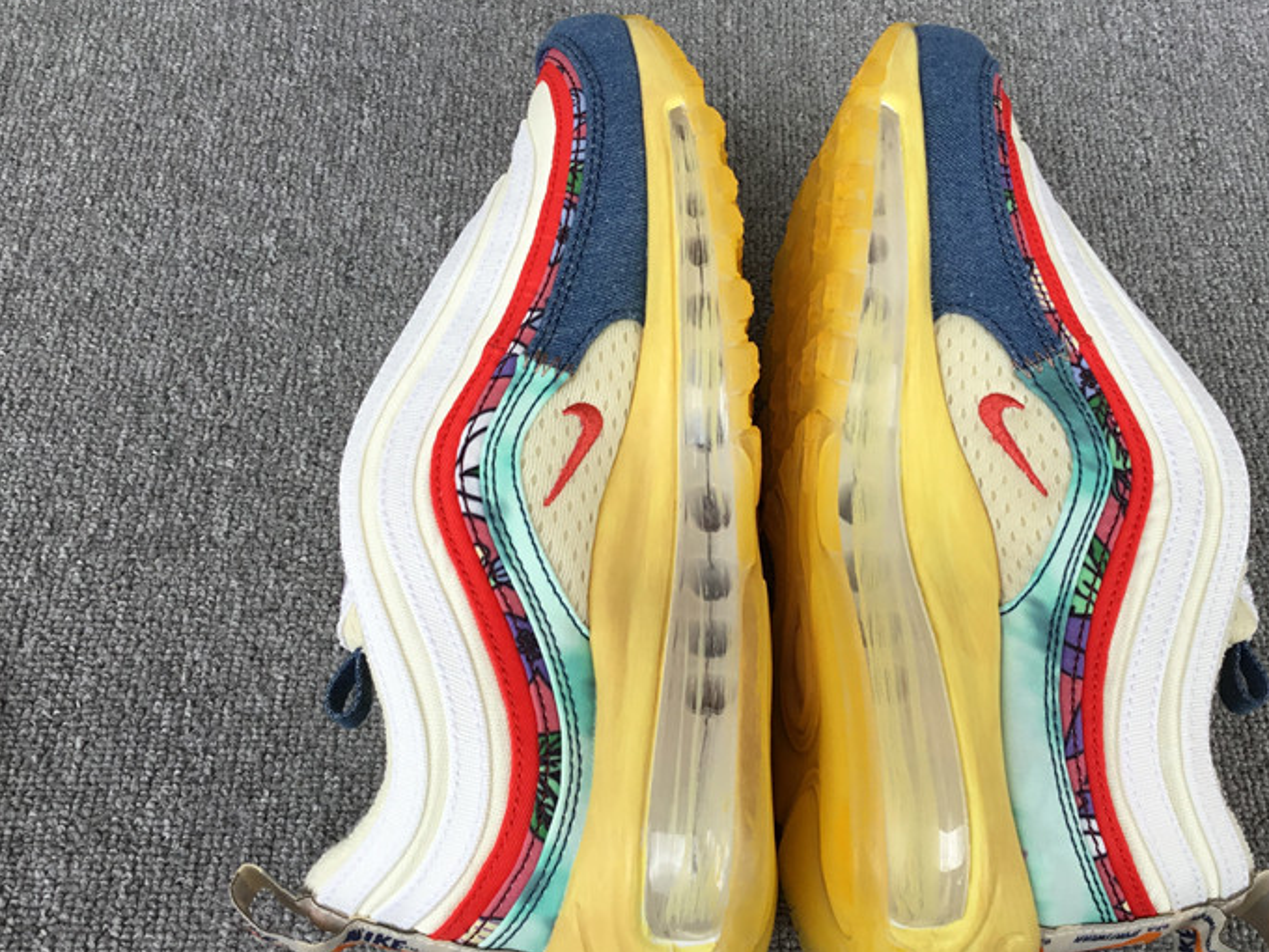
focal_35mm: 41
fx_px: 1503
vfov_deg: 35.1
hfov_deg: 45.6
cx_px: 733
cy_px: 471
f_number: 2.4
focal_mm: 3.3
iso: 25
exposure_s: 1/100
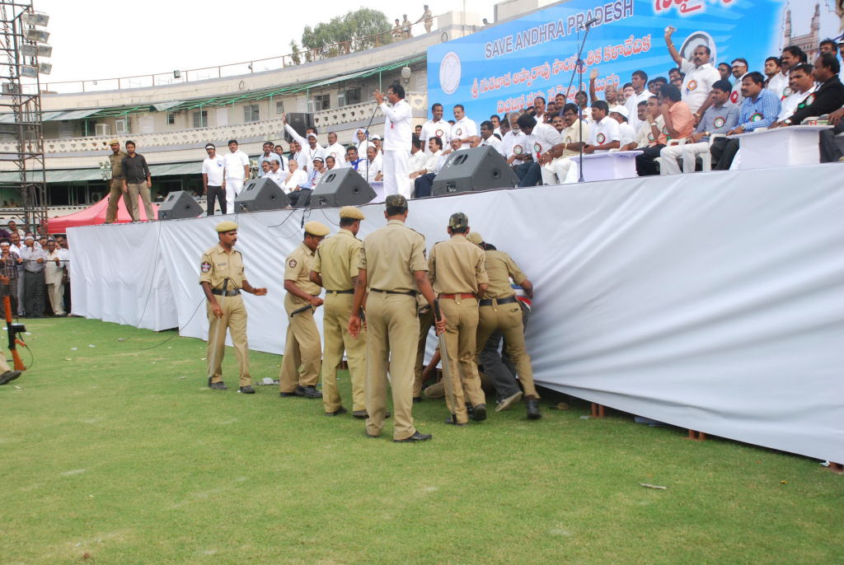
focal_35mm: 46
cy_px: 282
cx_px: 422
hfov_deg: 42.3
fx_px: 1092
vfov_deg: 29.0
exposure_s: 1/125
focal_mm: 31
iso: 400
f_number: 9
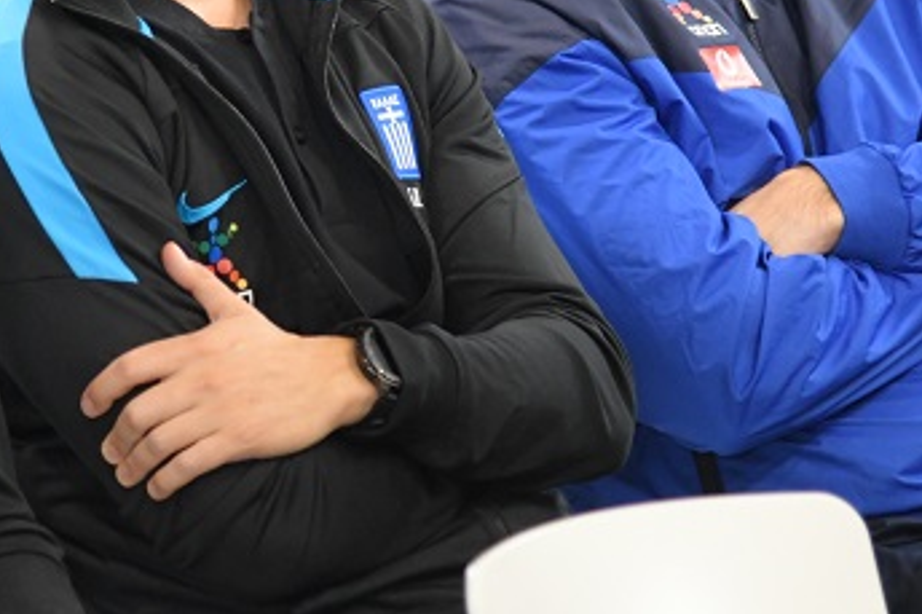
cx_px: 281
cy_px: -72
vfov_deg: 4.6
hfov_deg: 6.9
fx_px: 7654
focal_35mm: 299
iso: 4000
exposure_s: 1/320
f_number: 4
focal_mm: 98
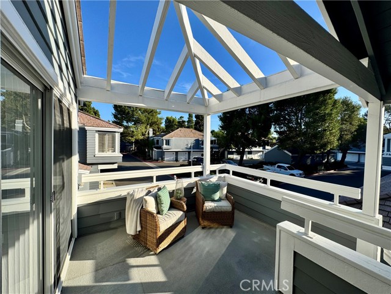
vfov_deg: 85.7
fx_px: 158
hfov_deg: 102.1
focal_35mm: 14
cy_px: 147
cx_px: 196
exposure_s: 1/1256
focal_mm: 2.22
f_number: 2.2
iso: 50
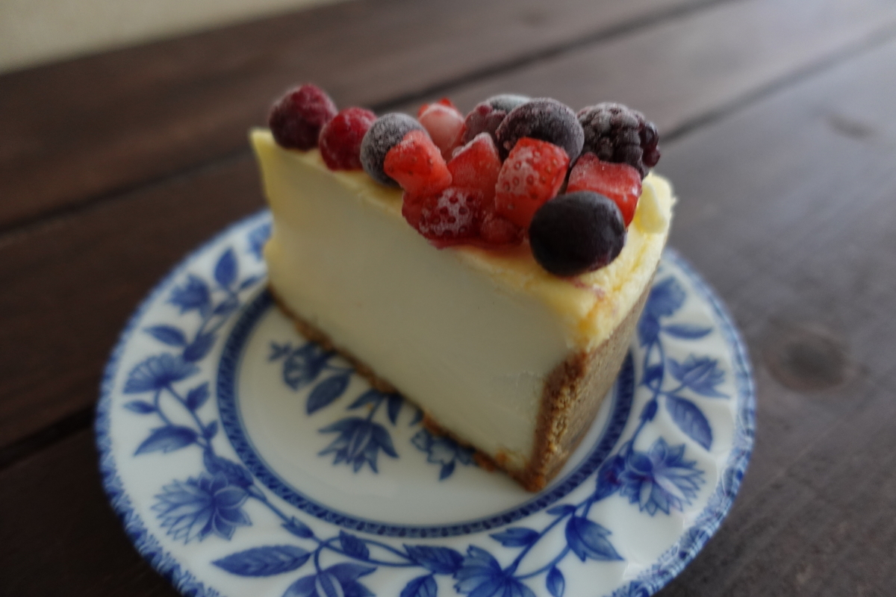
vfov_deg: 53.1
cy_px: 298
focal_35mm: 24
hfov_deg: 73.7
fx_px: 597
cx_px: 448
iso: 500
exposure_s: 1/30
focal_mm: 9.4
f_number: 1.8
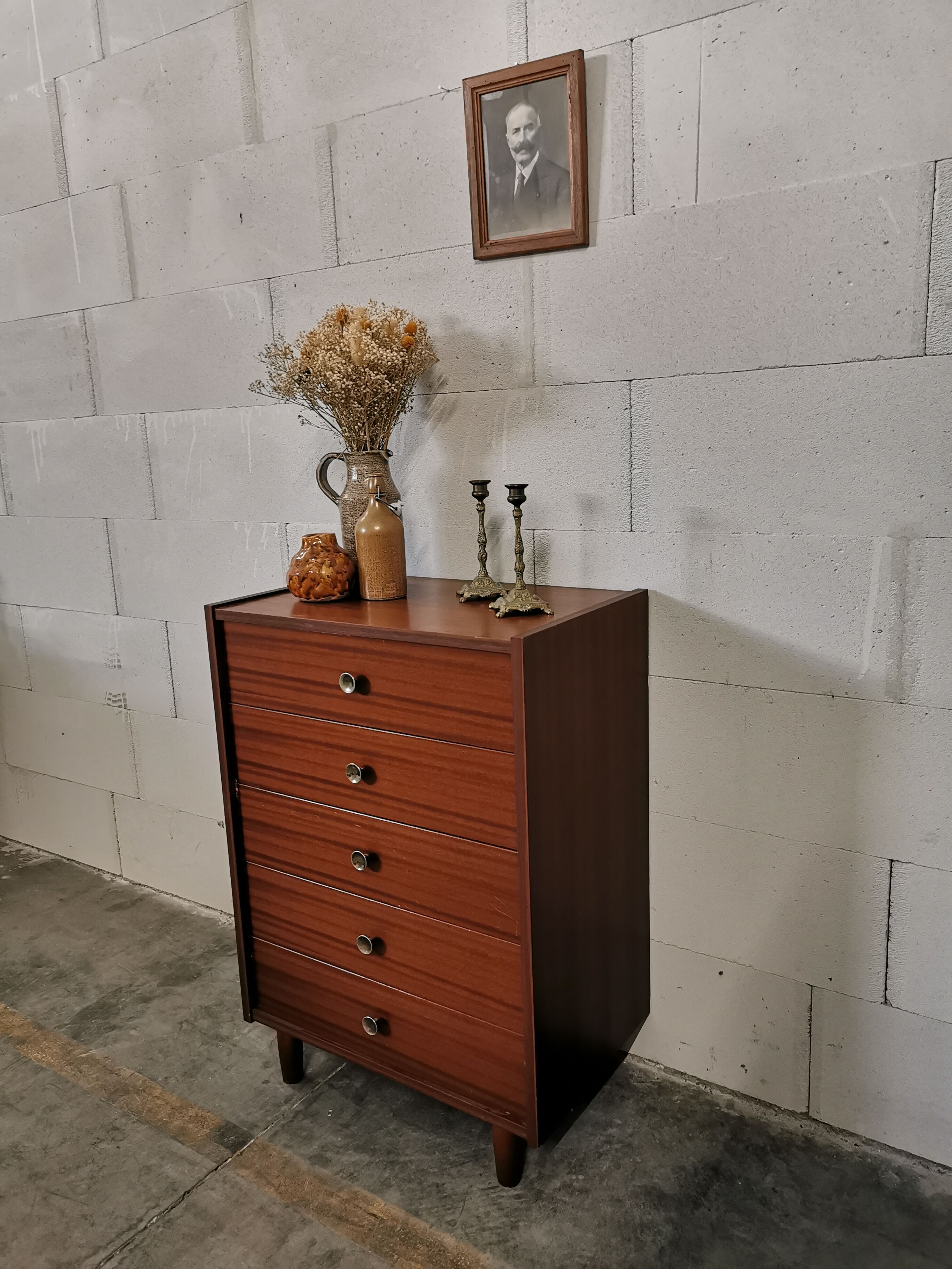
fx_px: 990
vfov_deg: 65.3
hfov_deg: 51.4
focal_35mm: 27
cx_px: 476
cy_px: 634
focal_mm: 5.58
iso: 640
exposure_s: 1/50
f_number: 1.8
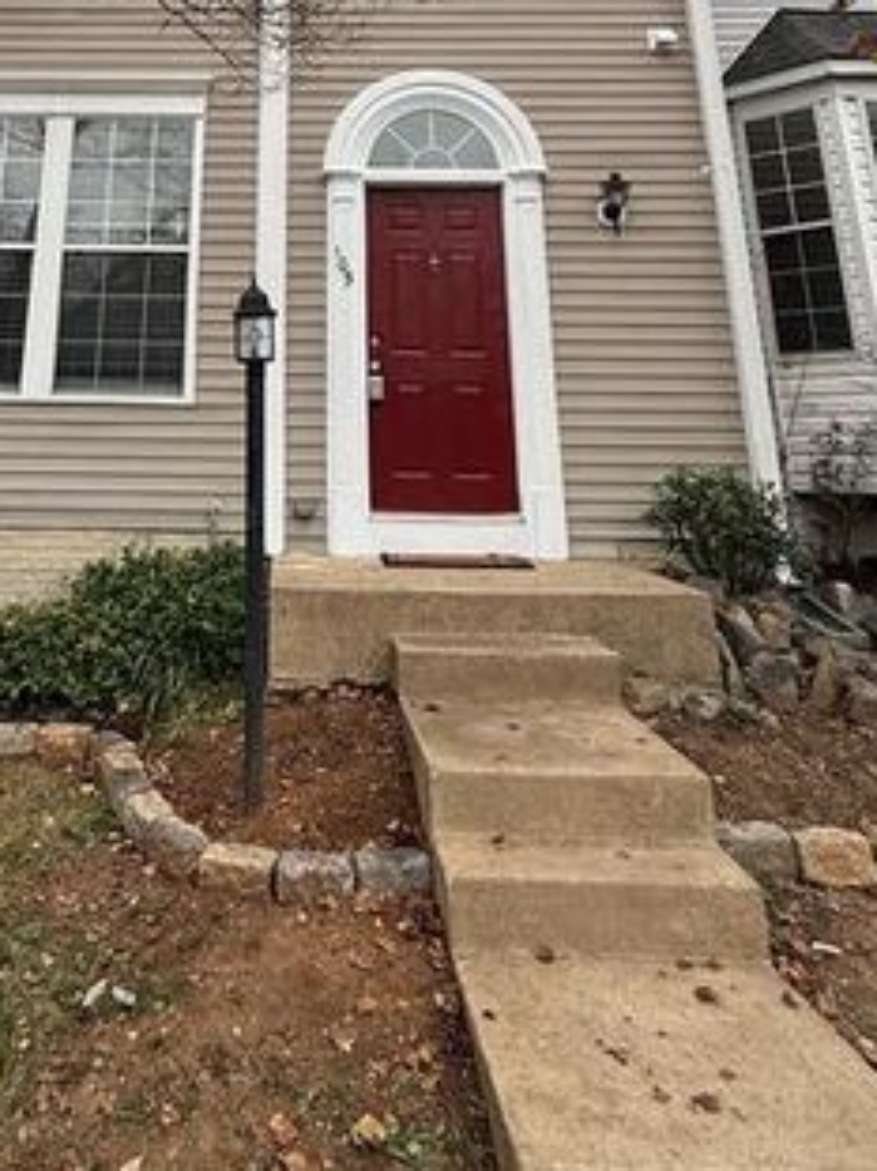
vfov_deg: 52.6
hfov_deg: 45.8
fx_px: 1014
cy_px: 115
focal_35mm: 30
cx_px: 271
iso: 64
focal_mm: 2.22
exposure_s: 1/408
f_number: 2.2
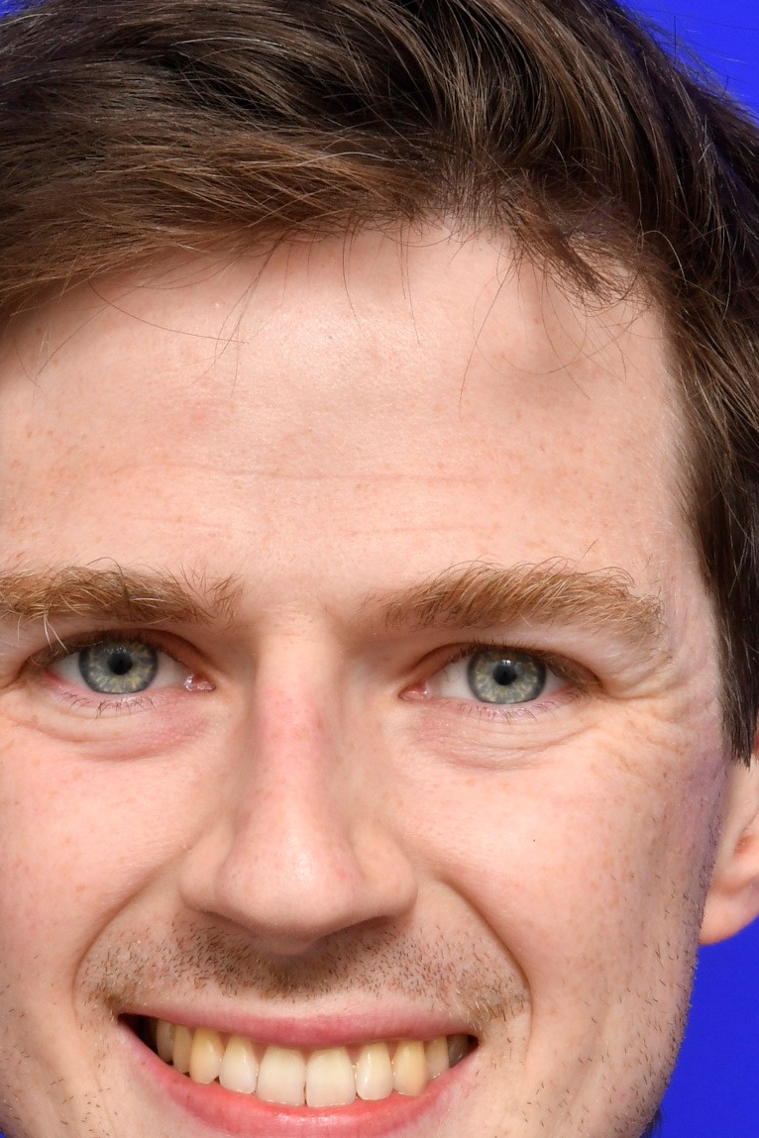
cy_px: 844
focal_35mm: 218
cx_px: 328
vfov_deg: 9.4
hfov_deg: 6.3
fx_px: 6894
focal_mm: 60
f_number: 22
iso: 200
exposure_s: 1/200
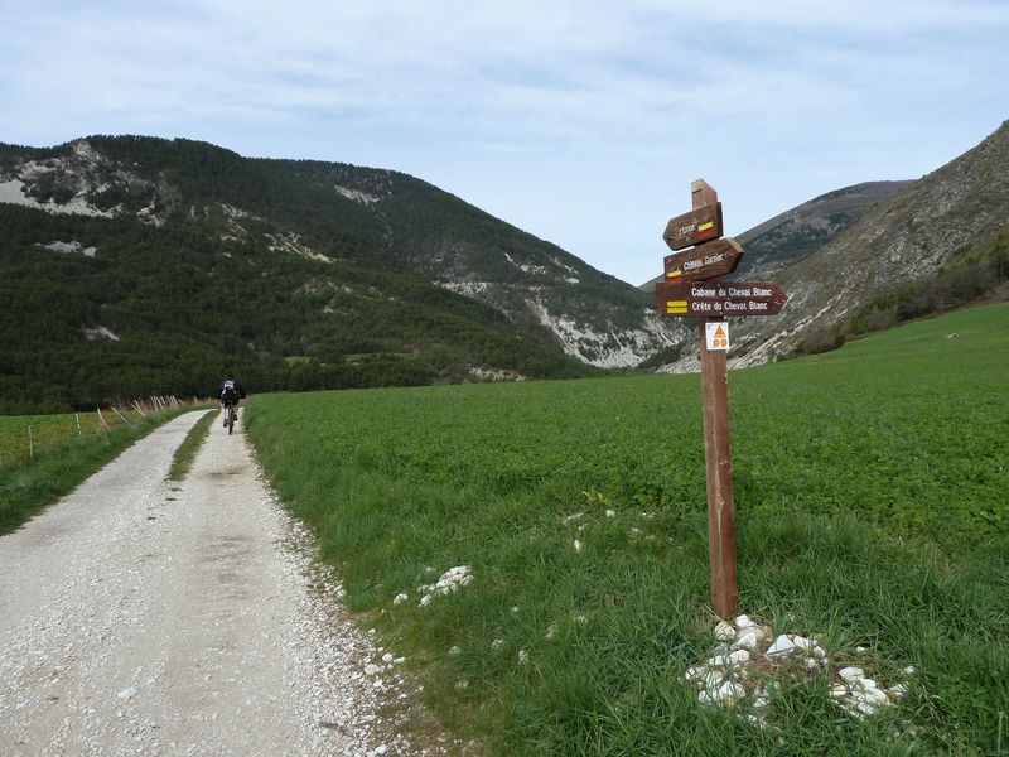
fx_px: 729
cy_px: 378
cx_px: 504
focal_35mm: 25
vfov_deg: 54.9
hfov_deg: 69.4
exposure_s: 1/400
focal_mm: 4.1
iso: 80
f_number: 4.5
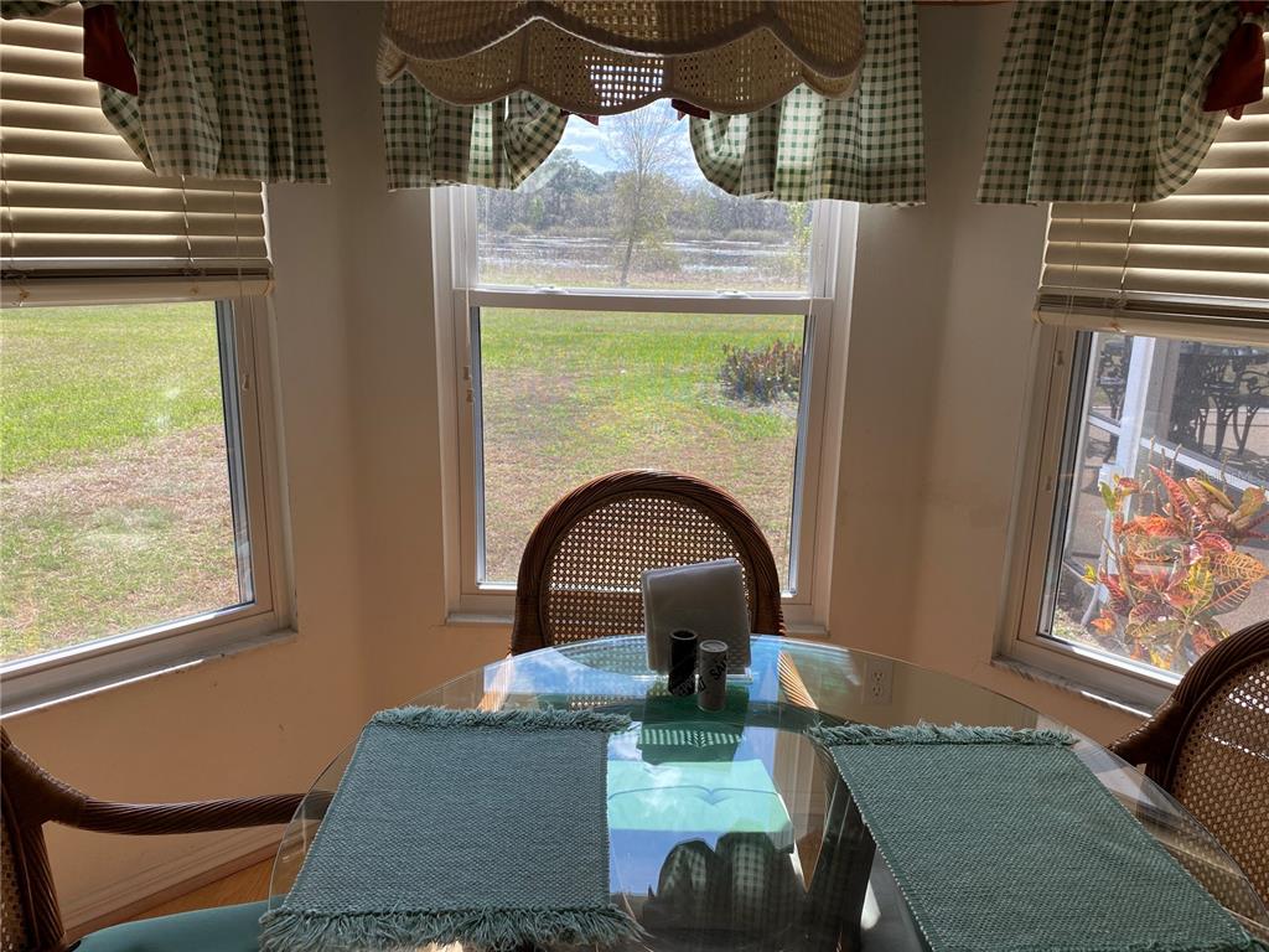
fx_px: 953
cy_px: 476
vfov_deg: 53.1
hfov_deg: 67.3
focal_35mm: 26
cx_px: 634
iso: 32
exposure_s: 1/562
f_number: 1.8
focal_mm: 4.25
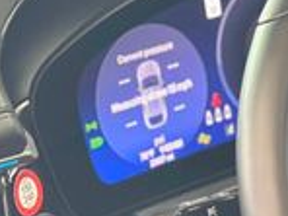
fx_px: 1722
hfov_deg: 9.2
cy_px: 206
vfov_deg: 7.2
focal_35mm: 207
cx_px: 490
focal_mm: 6.86
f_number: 1.78
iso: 320
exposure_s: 1/40
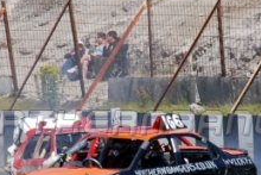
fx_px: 4269
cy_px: 126
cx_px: 177
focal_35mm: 588
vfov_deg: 2.3
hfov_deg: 3.5
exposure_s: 1/1000
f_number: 6
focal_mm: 135
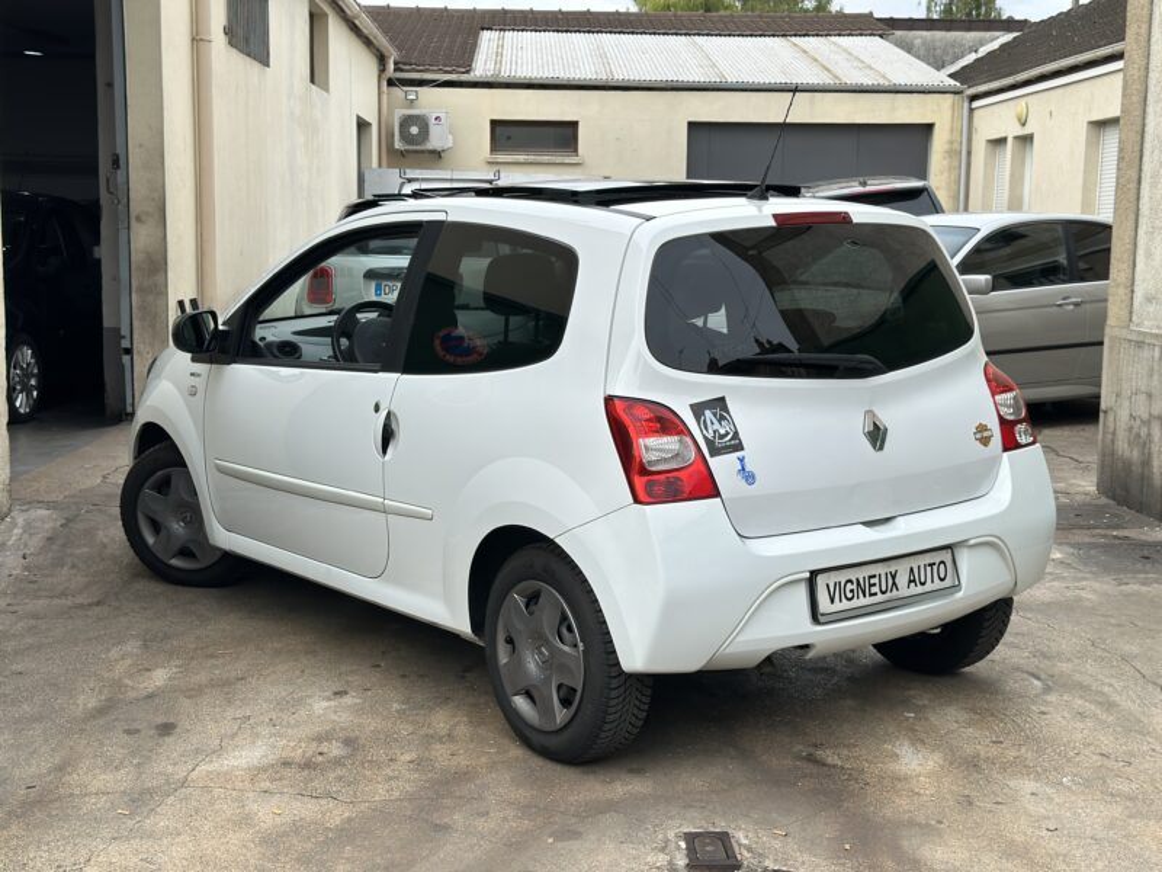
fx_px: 1611
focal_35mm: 48
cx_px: 581
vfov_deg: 30.3
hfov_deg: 39.7
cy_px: 436
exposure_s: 1/1339
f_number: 1.78
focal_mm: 6.86
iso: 64
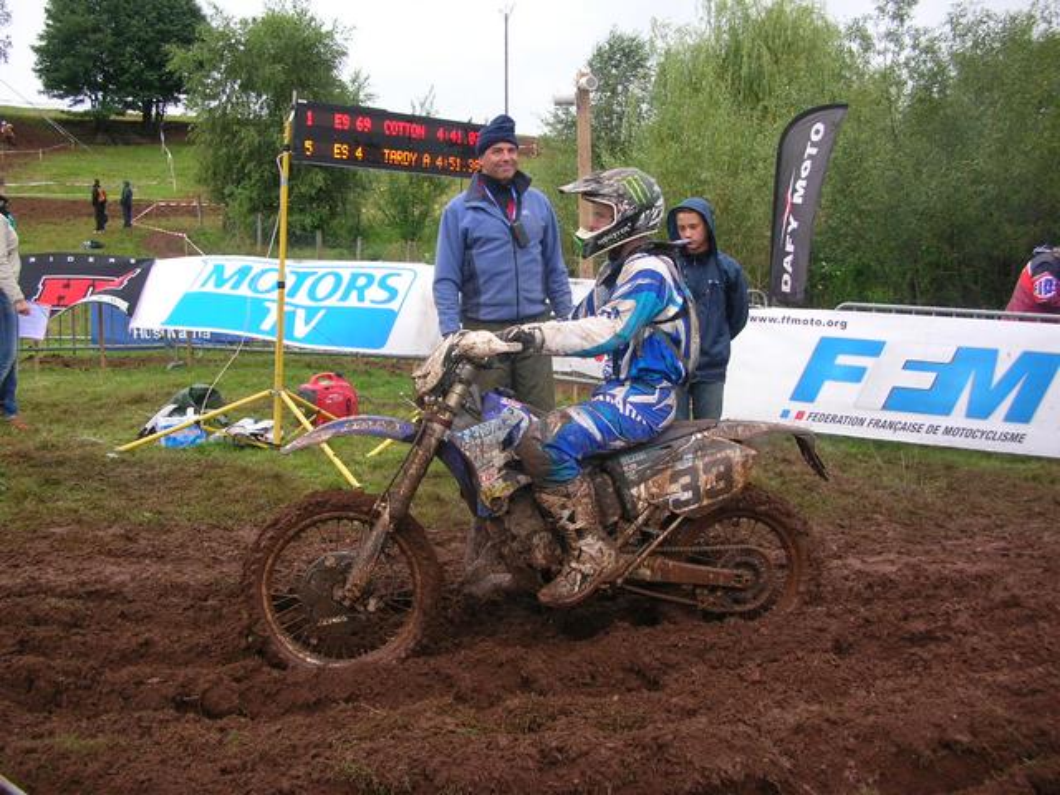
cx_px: 530
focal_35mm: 35
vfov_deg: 40.7
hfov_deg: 52.6
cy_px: 398
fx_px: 1072
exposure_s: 1/164
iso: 50
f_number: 2.8
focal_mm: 5.8
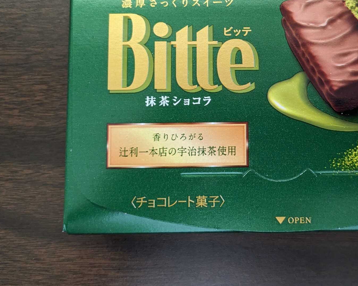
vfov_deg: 36.9
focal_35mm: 40
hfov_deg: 45.0
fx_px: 424
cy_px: 93
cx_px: 242
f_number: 1.73
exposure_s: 1/24
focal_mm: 4.38
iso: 501
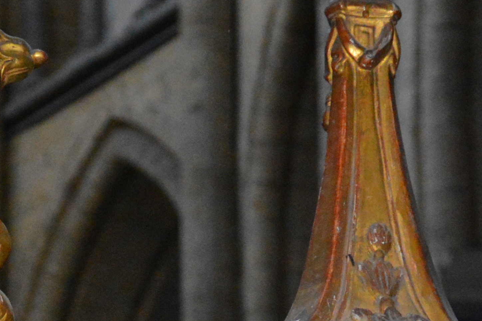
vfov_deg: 6.4
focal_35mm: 211
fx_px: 2825
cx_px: -77
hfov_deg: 9.6
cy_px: 476
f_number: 4.2
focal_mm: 34
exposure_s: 1/60
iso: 3200
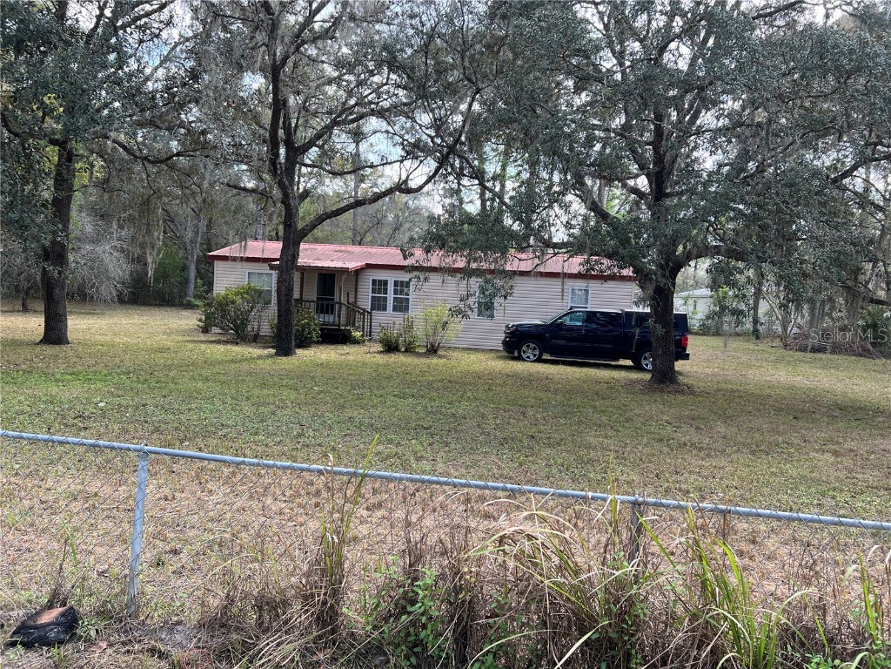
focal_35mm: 26
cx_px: 446
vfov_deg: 53.1
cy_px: 334
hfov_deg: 67.3
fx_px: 669
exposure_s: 1/502
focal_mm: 5.7
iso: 50
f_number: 1.5
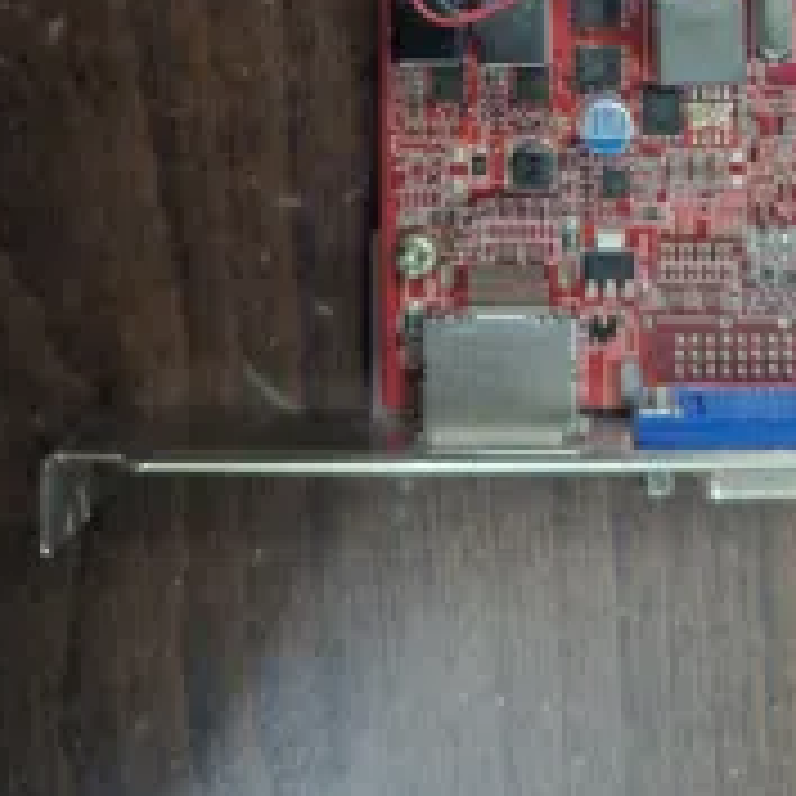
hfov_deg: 36.5
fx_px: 1197
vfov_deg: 32.7
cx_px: 522
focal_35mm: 46
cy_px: -63
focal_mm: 6.3
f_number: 1.7
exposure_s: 1/15
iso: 1250
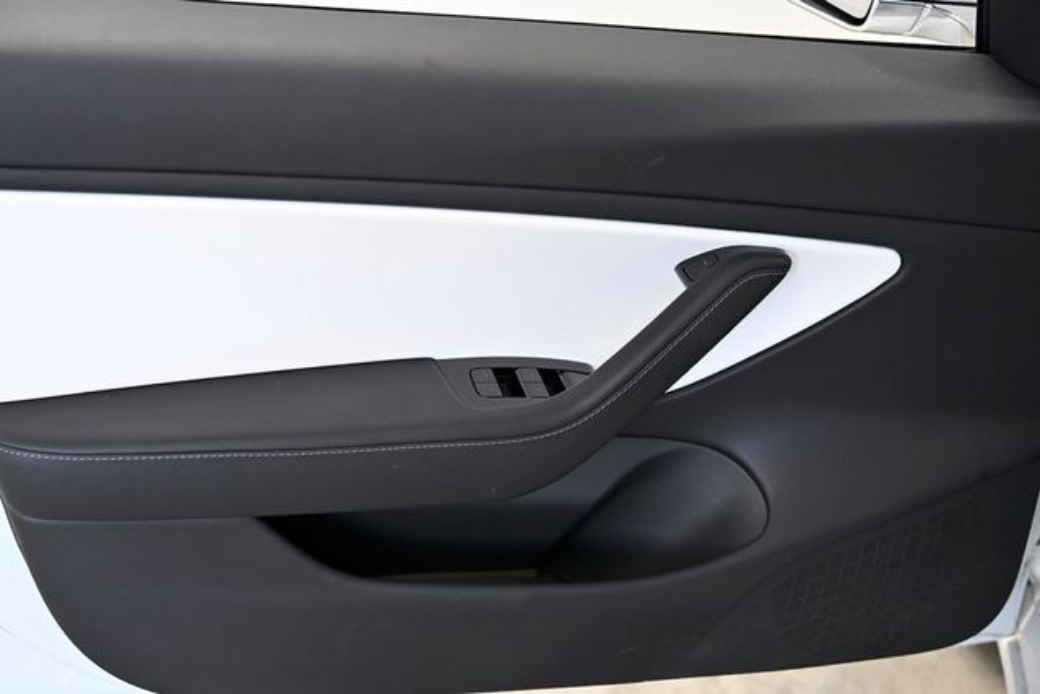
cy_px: 347
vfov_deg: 24.2
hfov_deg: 35.6
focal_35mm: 56
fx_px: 1618
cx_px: 520
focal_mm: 56
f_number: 5
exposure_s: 1/400
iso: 2000
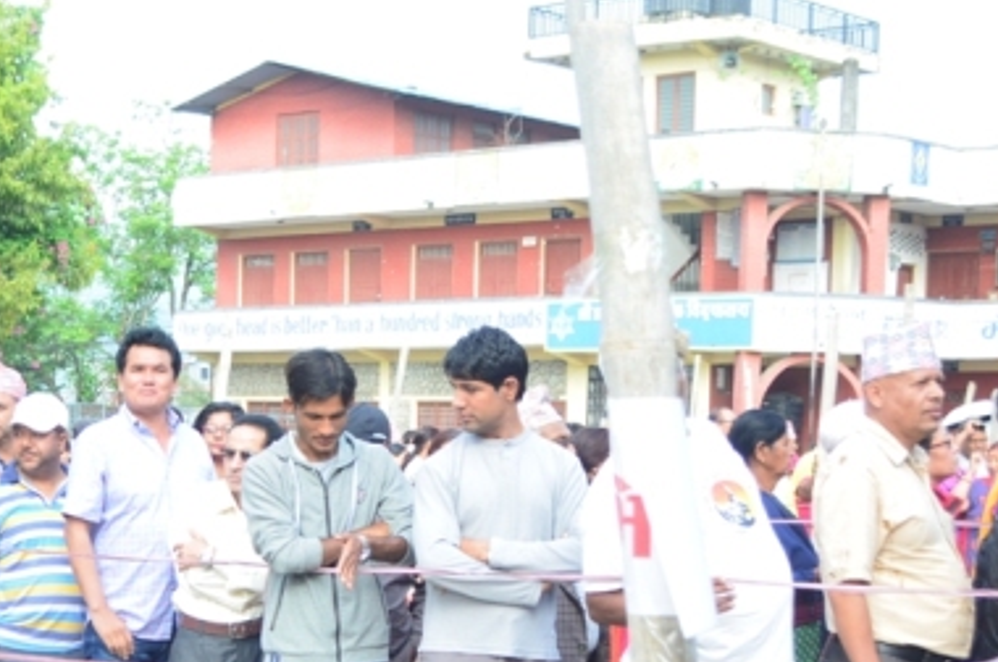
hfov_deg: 24.4
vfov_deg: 16.2
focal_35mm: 82
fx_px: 2269
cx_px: 184
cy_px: 673
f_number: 4.2
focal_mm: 26
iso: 400
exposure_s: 1/250
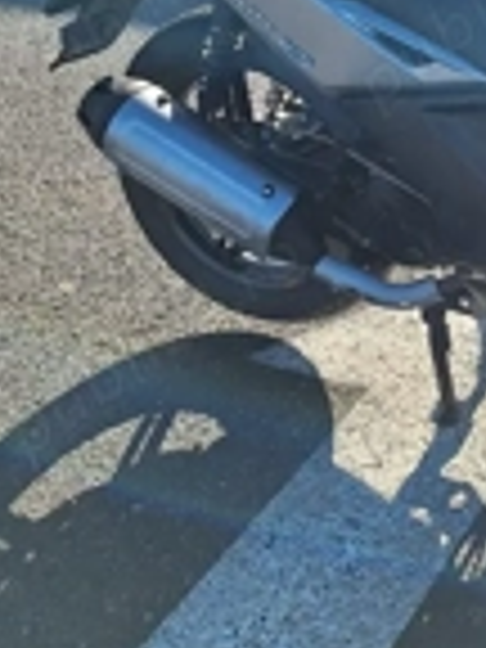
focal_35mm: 64
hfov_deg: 21.2
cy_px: 50
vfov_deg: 28.9
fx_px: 1198
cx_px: 594
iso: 40
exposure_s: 1/2000
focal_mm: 5.54
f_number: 1.8
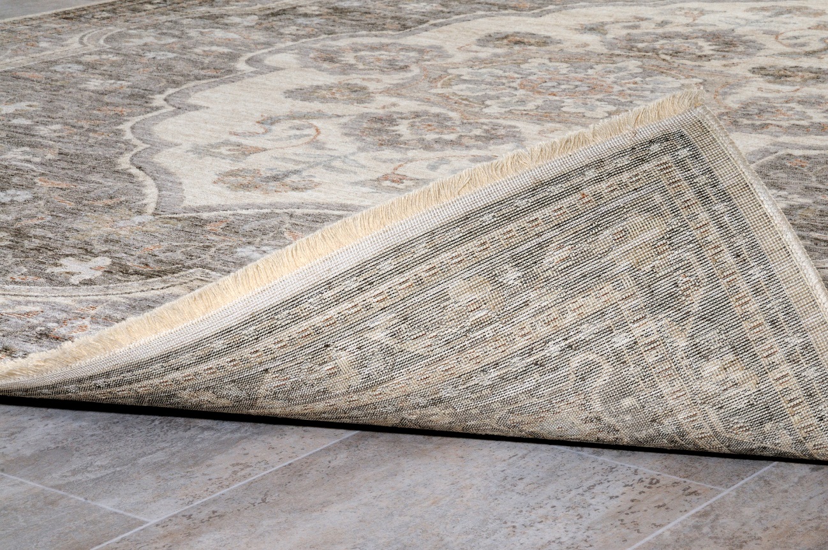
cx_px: 414
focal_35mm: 105
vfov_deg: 13.0
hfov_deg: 19.5
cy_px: 275
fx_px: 2412
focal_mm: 70
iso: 500
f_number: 29
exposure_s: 1/200
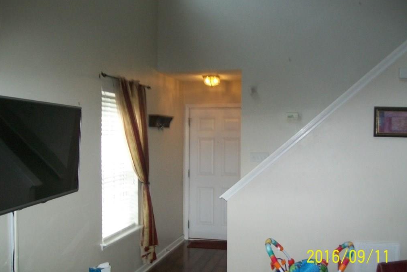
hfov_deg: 50.7
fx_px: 430
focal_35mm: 38
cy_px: 136
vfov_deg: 35.1
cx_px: 205
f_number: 2.7
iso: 160
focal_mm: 6
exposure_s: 1/60
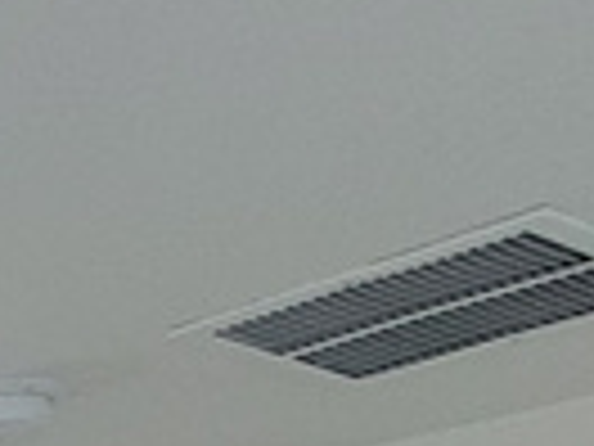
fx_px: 1733
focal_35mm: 101
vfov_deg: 8.6
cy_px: 1698
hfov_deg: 10.2
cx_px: -1386
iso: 320
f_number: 2.2
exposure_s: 1/60
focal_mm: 2.2
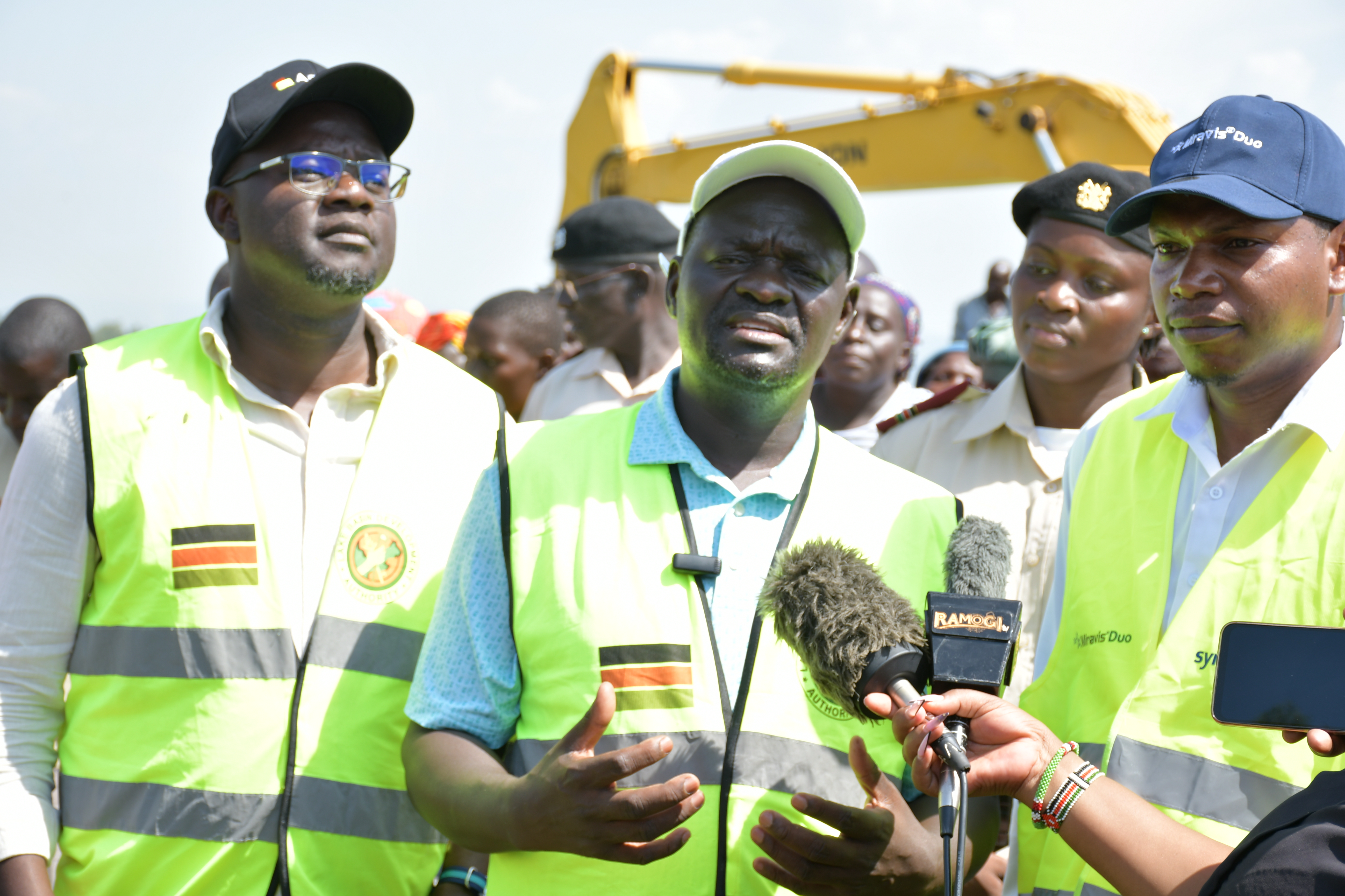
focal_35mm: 78
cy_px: 448
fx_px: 2914
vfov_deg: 17.5
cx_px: 672
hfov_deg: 26.0
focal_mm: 52
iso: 100
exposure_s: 1/200
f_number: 6.3
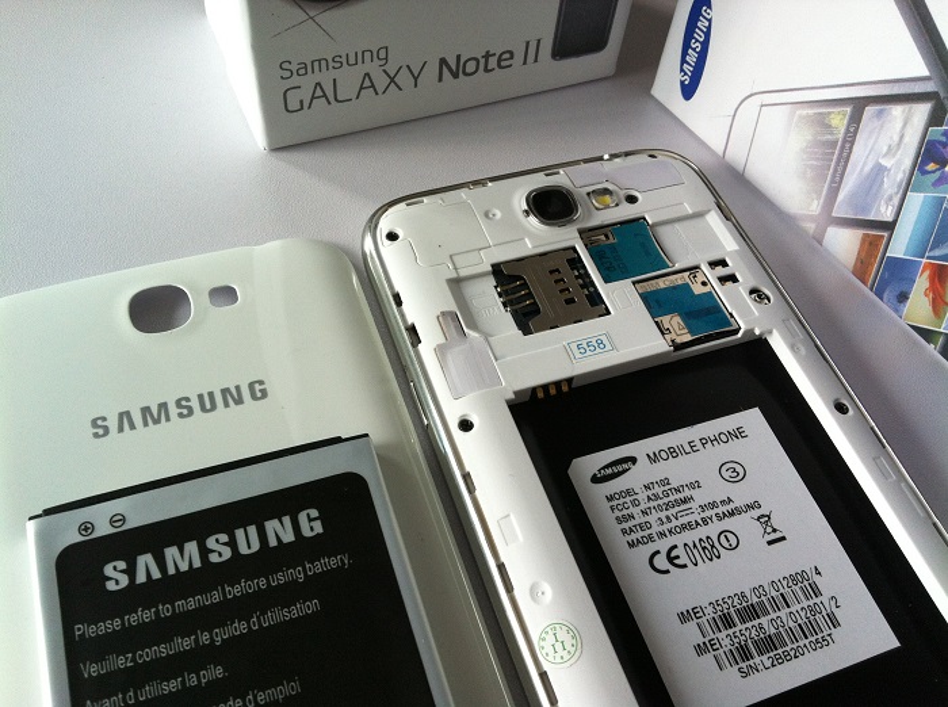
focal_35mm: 35
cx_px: 474
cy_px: 354
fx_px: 957
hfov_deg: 52.7
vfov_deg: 40.6
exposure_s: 1/40
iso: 100
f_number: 2.8
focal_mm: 3.85
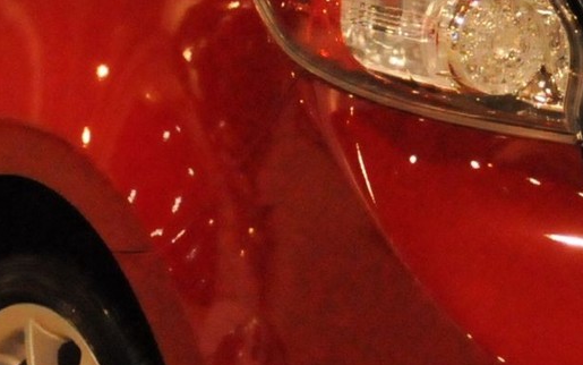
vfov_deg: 5.1
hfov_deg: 8.1
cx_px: 413
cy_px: 107
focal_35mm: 259
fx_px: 4123
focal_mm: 35
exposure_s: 1/160
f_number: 5
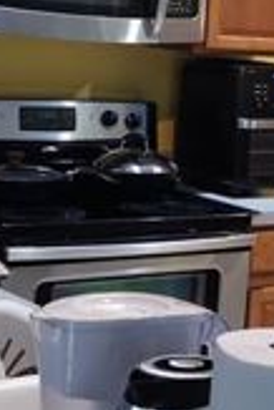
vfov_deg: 17.4
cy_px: 121
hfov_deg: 10.9
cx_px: 509
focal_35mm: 117
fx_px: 1333
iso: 400
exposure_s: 1/40
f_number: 1.8
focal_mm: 4.75
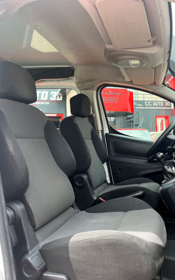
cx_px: 99
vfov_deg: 66.4
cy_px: 141
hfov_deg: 44.5
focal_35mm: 28
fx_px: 213
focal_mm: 5.1
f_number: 1.6
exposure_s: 1/363
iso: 50
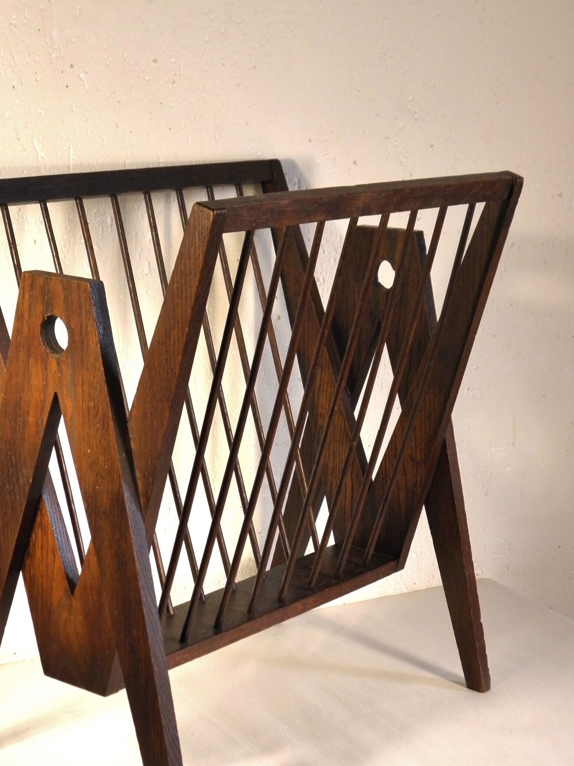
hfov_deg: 21.9
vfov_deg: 28.9
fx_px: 1481
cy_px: 426
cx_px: 252
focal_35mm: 67
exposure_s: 1/50
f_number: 4.1
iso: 160
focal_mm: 9.7
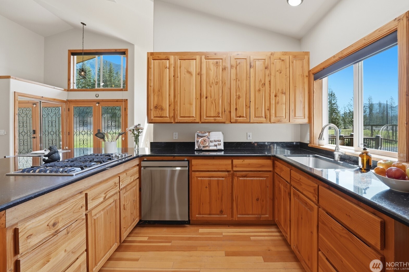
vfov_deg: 81.1
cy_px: 129
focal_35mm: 14
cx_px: 213
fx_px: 159
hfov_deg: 104.2
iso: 250
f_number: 9
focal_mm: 13
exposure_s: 1/80
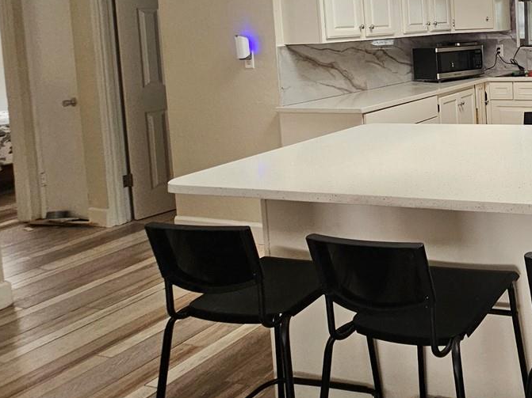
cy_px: 48
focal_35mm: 31
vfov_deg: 42.1
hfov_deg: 43.4
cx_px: 601
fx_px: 476
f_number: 2.2
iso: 200
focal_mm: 2.2
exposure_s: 1/60
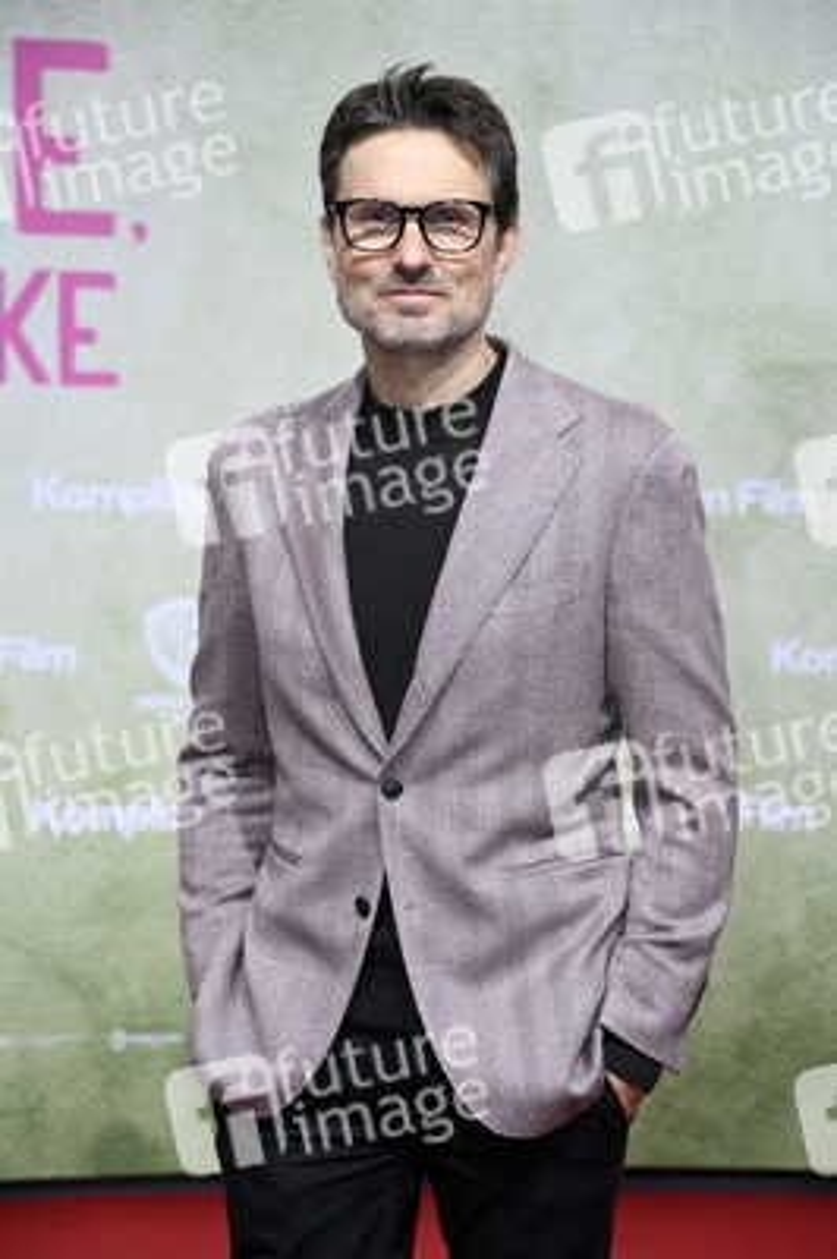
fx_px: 3144
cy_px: 630
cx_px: 418
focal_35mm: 90
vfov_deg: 22.6
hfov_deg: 15.2
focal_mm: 90
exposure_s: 1/250
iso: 640
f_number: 5.6
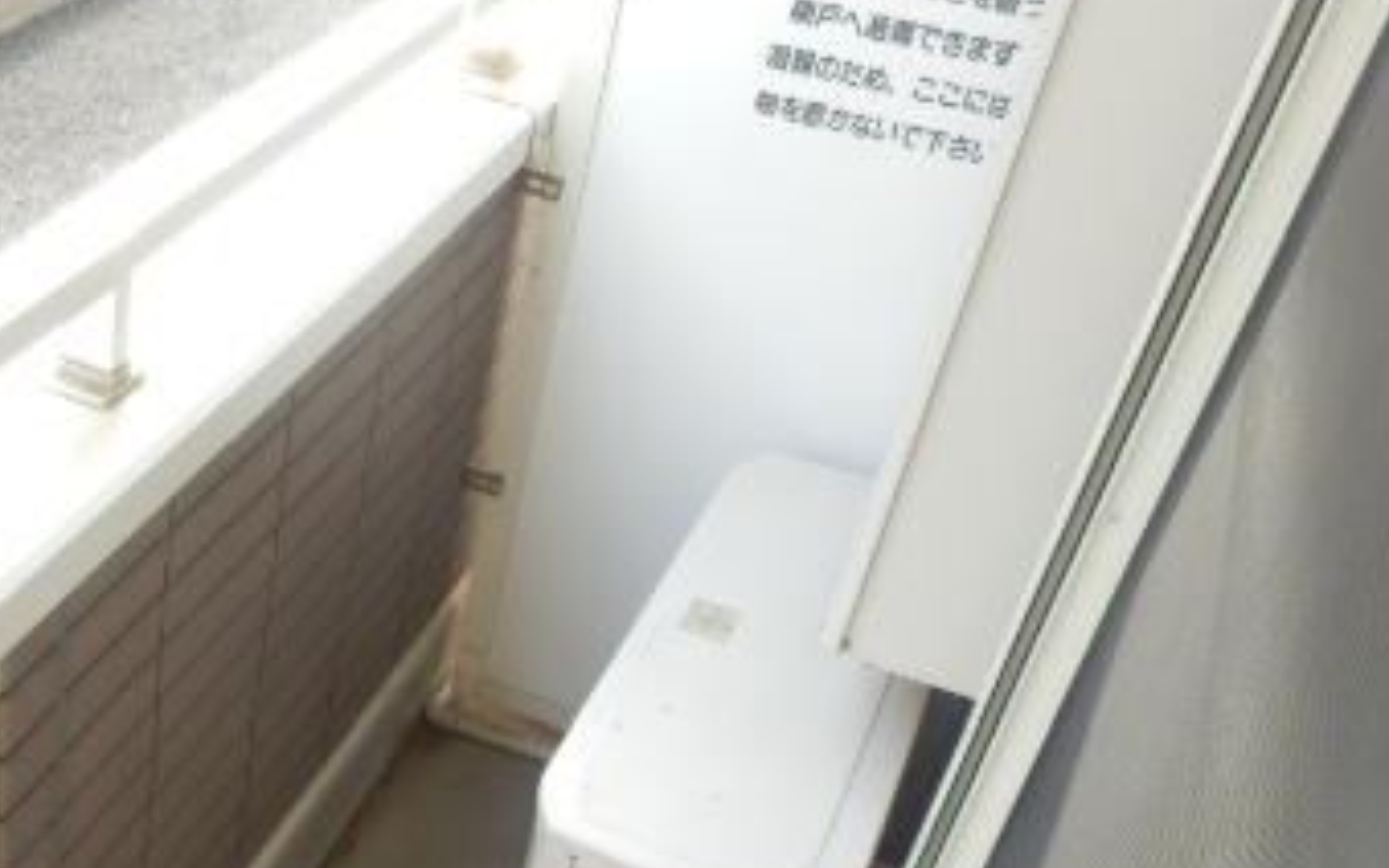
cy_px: 725
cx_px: 229
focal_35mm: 48
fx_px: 1817
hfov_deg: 39.7
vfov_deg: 26.3
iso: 80
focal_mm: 4.2
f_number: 3
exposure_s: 1/60
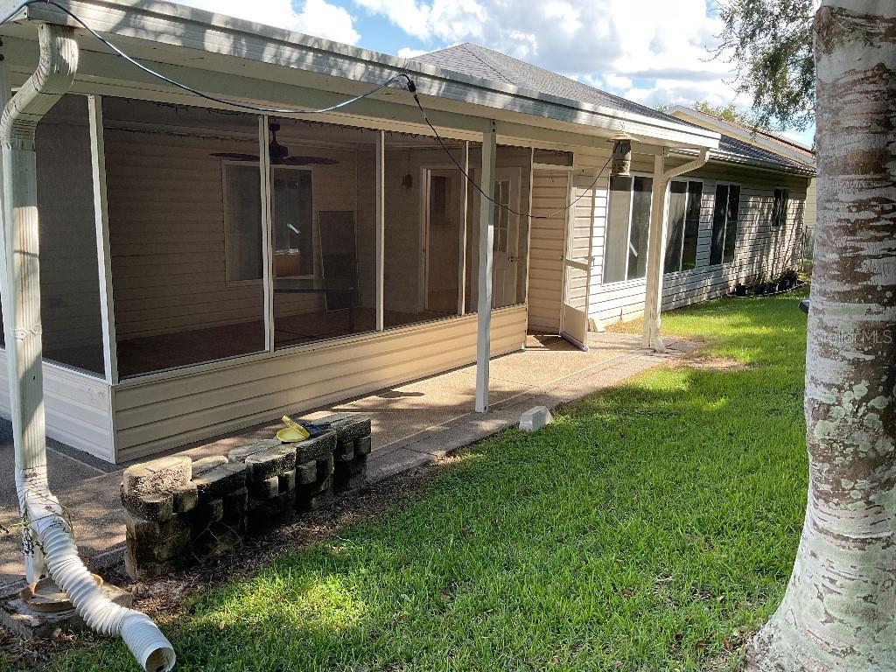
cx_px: 448
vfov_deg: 48.2
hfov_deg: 61.7
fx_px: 751
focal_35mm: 29
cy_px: 336
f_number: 1.8
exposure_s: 1/264
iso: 16
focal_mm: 3
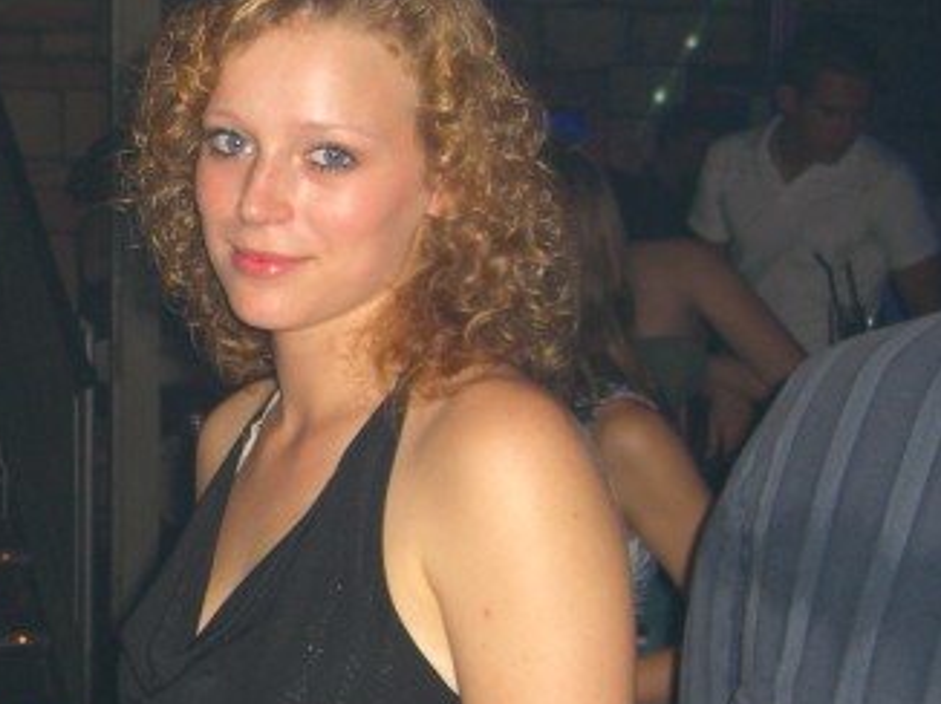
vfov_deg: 21.0
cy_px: 415
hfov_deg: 26.8
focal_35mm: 70
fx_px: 1901
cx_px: 81
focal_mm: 7.9
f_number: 2.8
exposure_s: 1/60
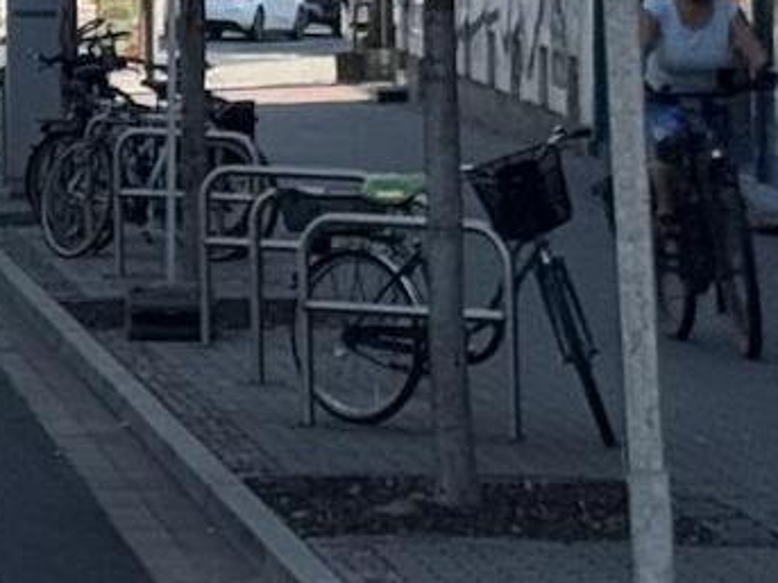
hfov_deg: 7.3
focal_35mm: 269
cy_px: -751
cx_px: -322
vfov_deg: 5.4
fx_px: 6044
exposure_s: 1/3610
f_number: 1.78
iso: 64
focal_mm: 6.76
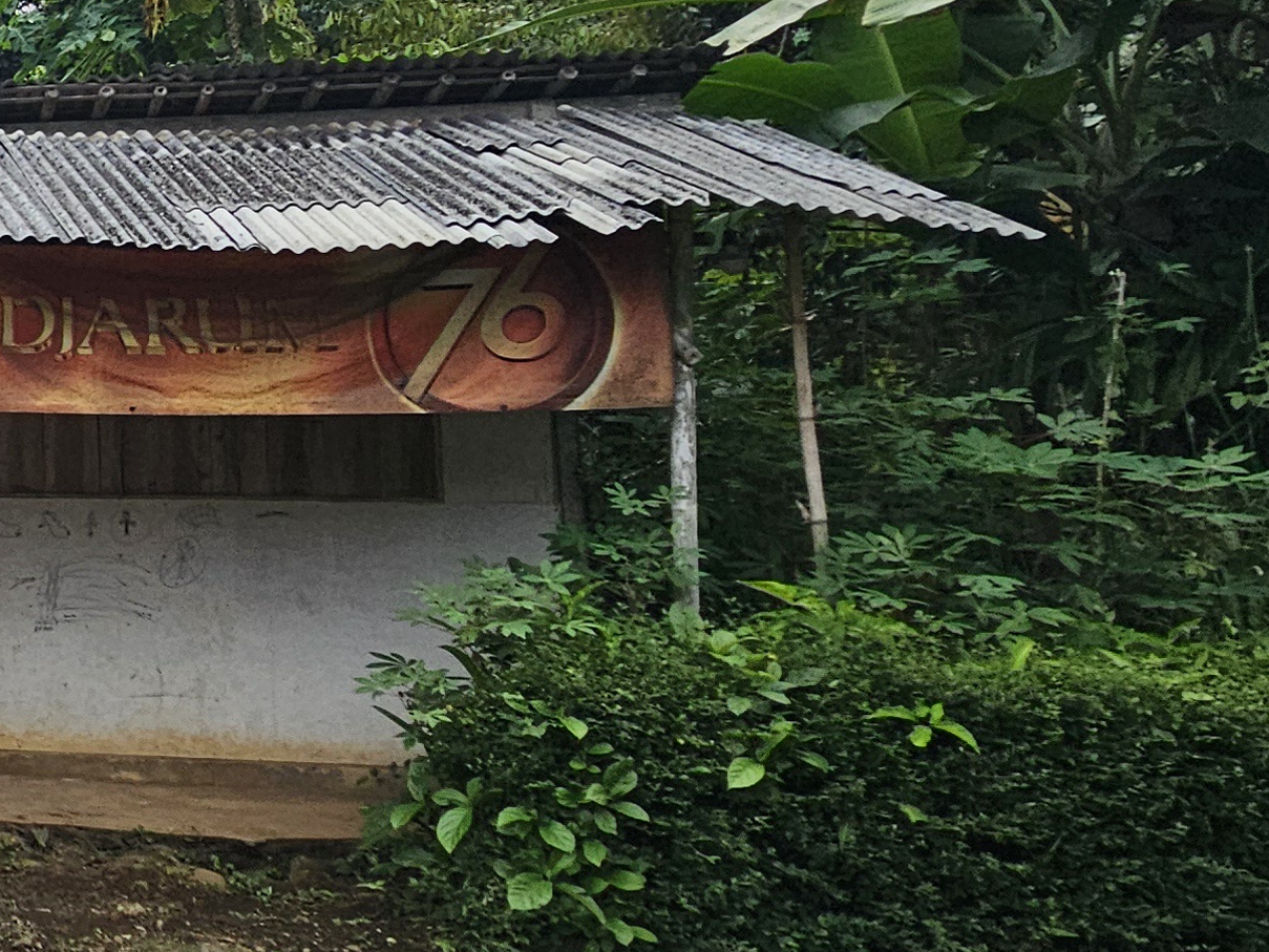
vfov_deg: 33.3
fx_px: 1577
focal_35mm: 43
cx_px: -598
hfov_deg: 29.0
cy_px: 320
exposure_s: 1/588
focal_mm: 2.2
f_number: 2.2
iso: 50
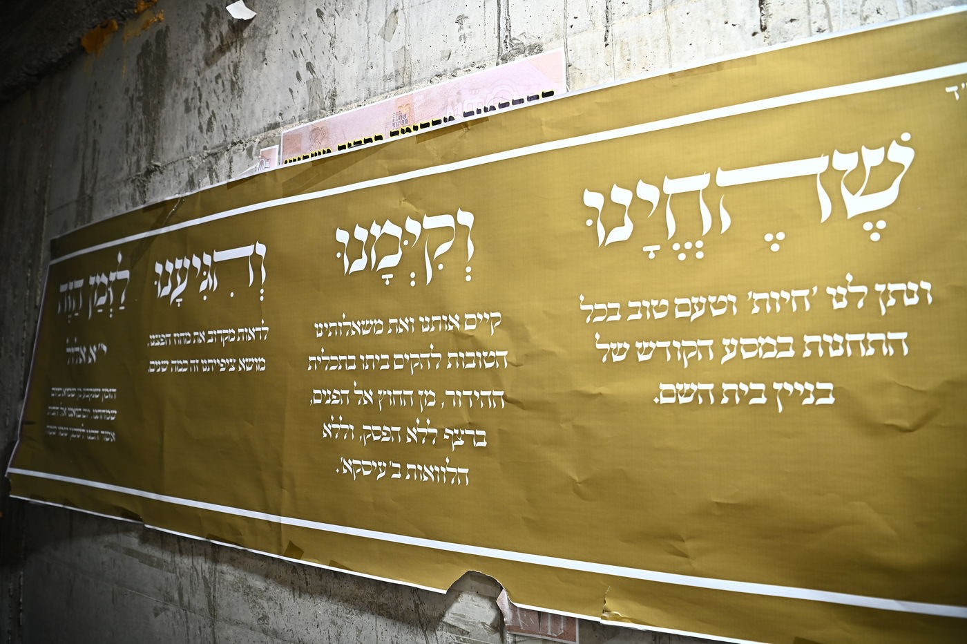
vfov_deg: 53.1
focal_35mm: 24
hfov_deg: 73.8
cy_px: 322
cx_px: 484
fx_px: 644
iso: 640
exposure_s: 1/125
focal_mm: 24
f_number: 3.2
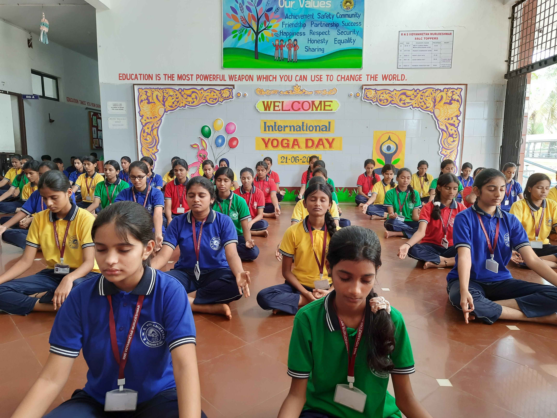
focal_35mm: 24
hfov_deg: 71.6
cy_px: 209
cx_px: 278
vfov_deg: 56.8
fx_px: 386
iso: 200
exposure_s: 1/50
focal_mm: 5.23
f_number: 1.8
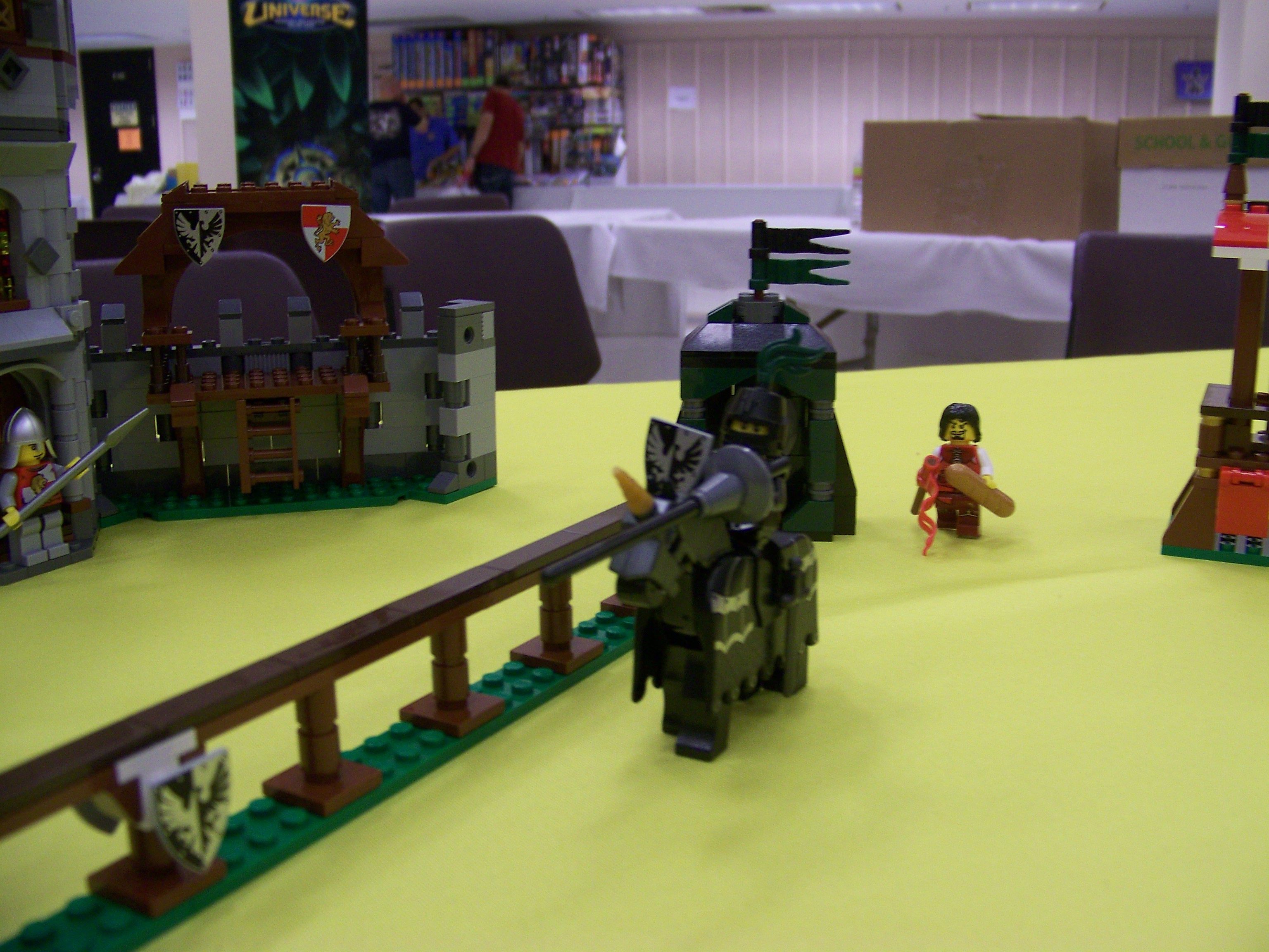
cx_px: 634
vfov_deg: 39.7
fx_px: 1320
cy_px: 476
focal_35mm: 36
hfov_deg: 51.4
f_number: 2.8
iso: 125
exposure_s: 1/30
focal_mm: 5.85
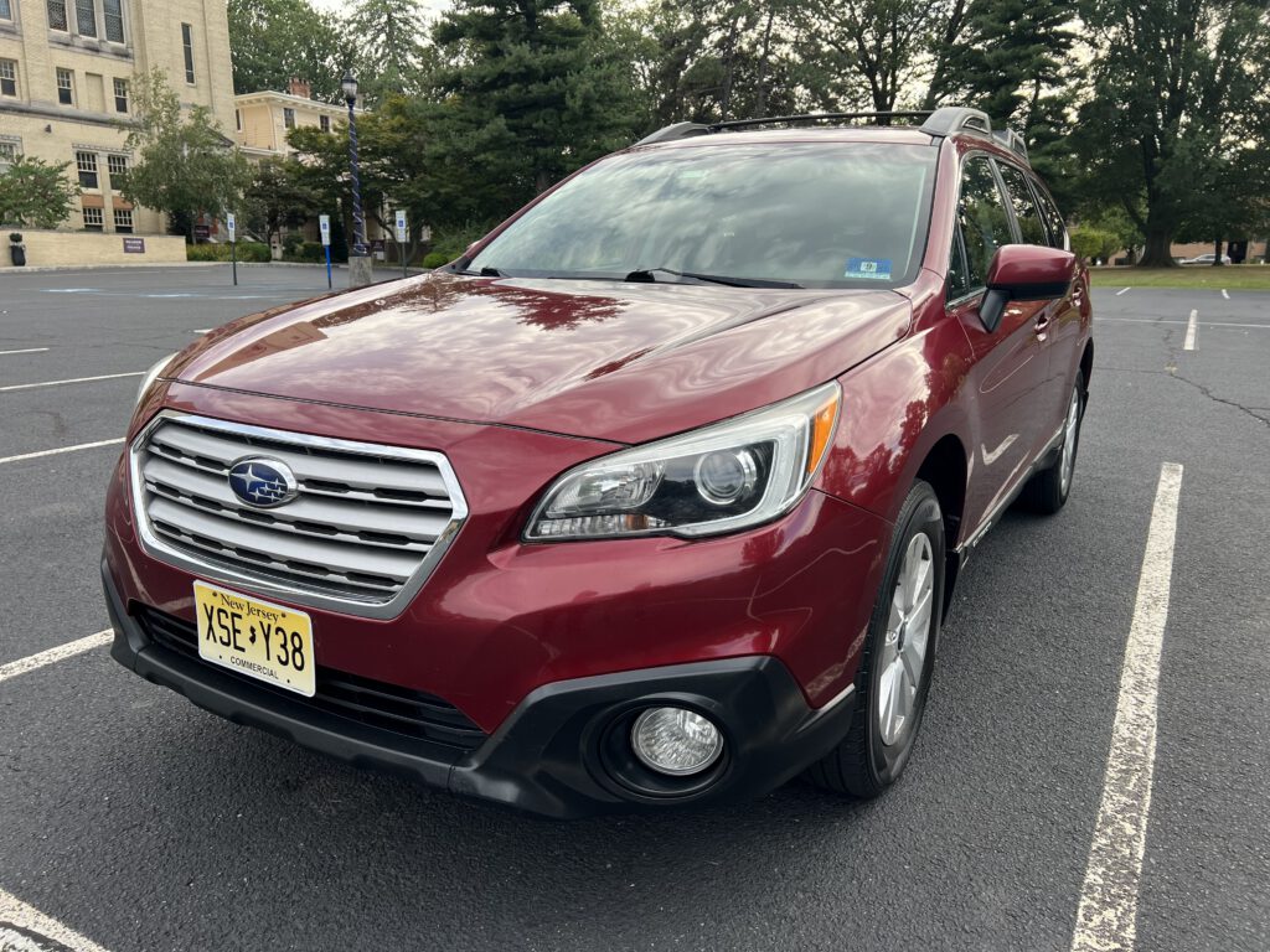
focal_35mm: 26
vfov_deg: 53.1
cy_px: 476
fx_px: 954
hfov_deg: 67.3
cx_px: 635
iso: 50
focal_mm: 5.7
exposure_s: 1/924
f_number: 1.5
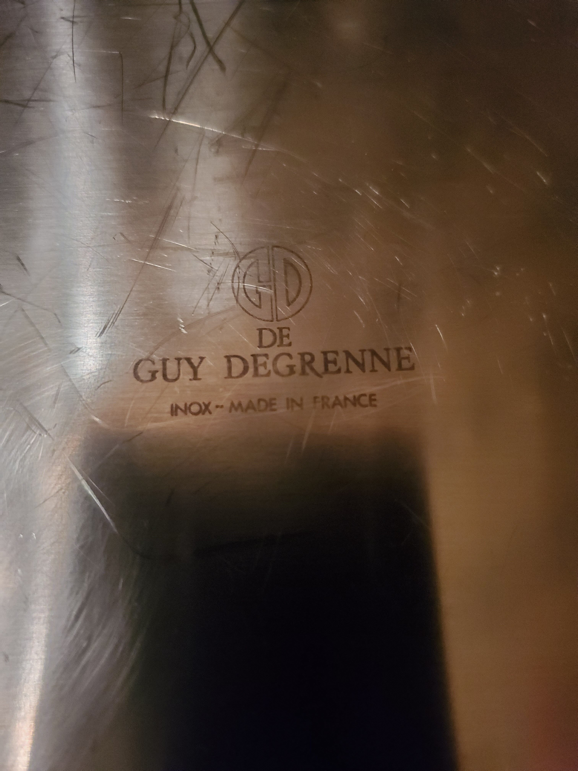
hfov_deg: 53.1
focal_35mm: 26
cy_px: 386
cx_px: 289
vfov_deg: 67.3
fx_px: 579
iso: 800
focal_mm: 4.3
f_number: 1.5
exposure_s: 1/50
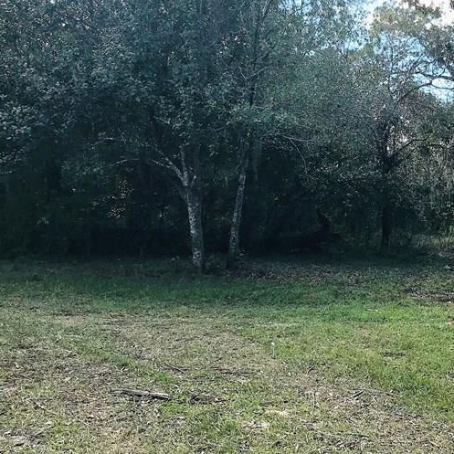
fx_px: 757
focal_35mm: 51
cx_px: 390
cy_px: 181
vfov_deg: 33.3
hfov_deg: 32.1
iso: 20
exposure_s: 1/1076
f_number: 1.8
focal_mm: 3.99
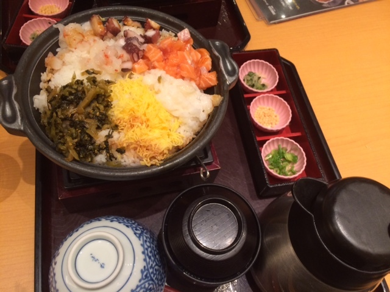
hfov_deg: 61.7
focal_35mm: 29
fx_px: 327
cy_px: 146
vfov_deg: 48.2
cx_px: 195
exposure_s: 1/30
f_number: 2.2
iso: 125
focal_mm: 4.15
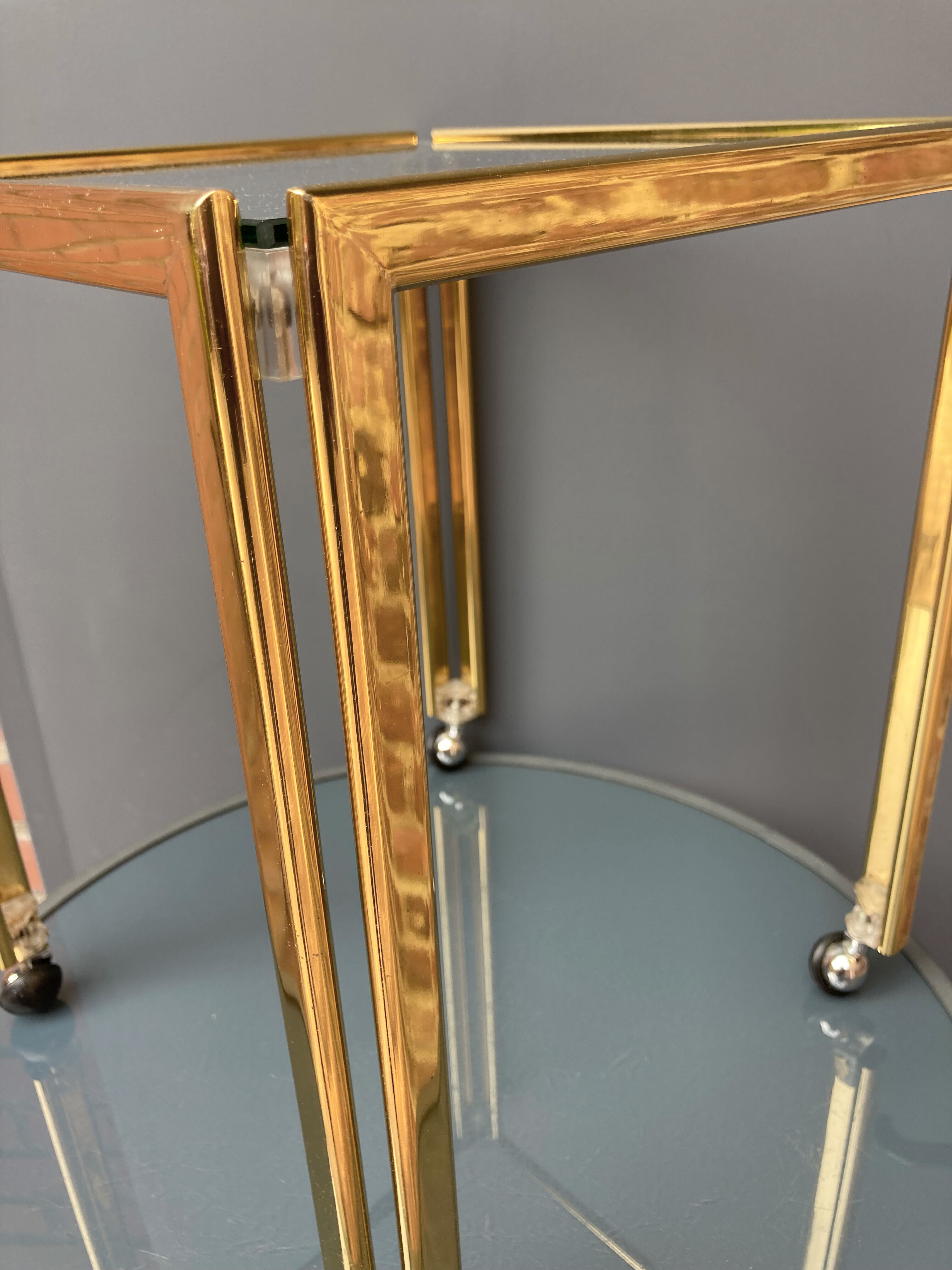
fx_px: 1027
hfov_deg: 49.7
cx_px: 476
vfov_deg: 63.4
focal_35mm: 28
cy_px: 635
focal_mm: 3.99
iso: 50
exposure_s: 1/121
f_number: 1.8
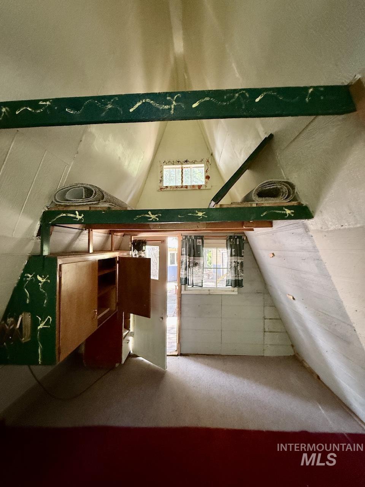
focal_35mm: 14
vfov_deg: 102.1
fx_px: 197
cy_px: 244
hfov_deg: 85.7
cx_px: 182
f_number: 2.2
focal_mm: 2.22
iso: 400
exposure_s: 1/60
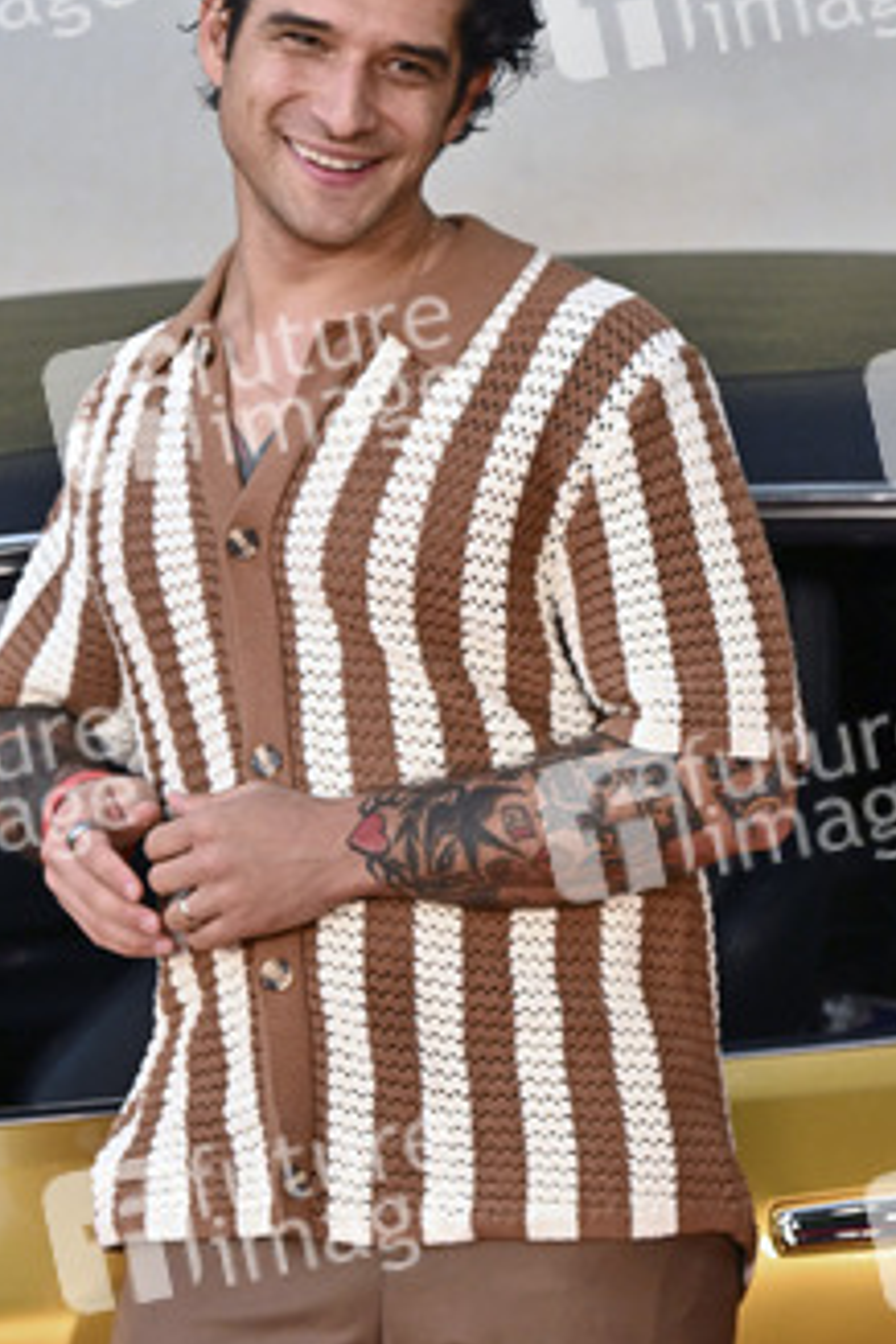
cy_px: 600
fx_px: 5749
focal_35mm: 154
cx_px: 376
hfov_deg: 8.9
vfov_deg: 13.3
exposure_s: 1/320
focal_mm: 84
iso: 2500
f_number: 5
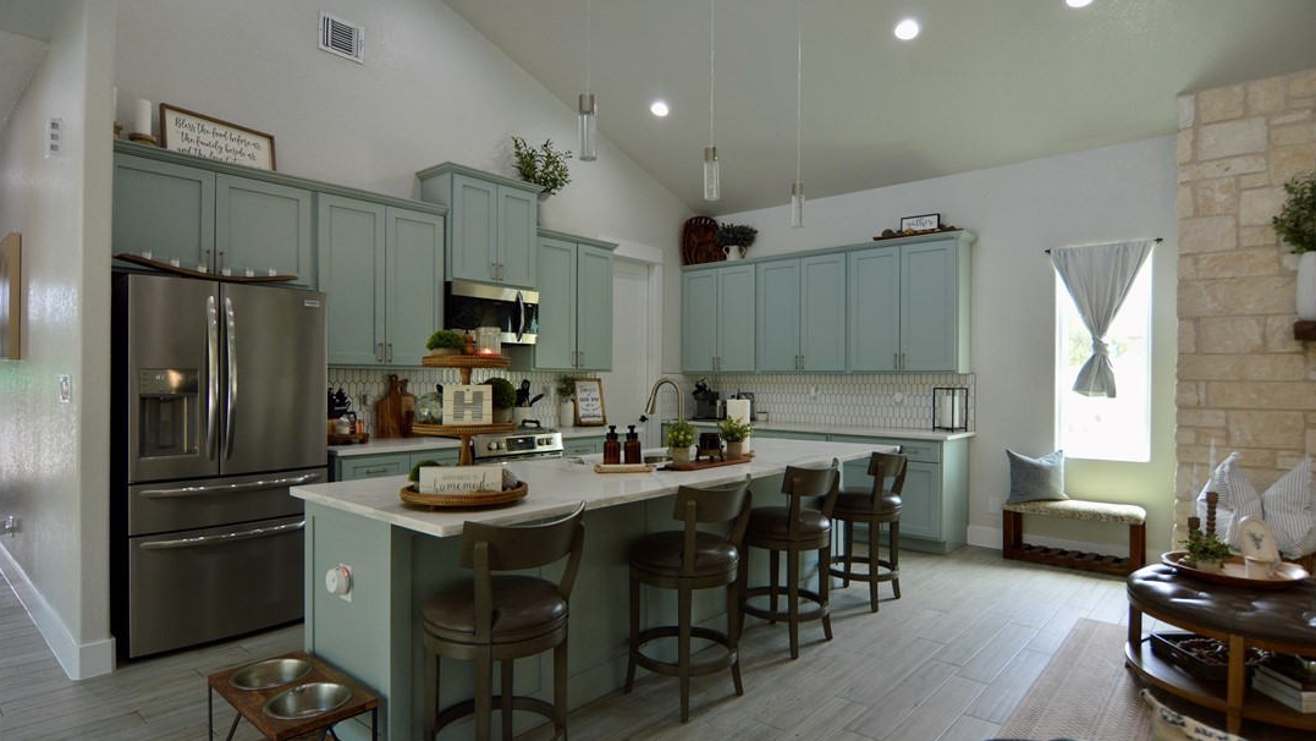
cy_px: 385
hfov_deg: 89.6
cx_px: 658
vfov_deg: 58.3
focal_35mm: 19
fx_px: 663
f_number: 5
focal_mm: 12
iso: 400
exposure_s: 1/100
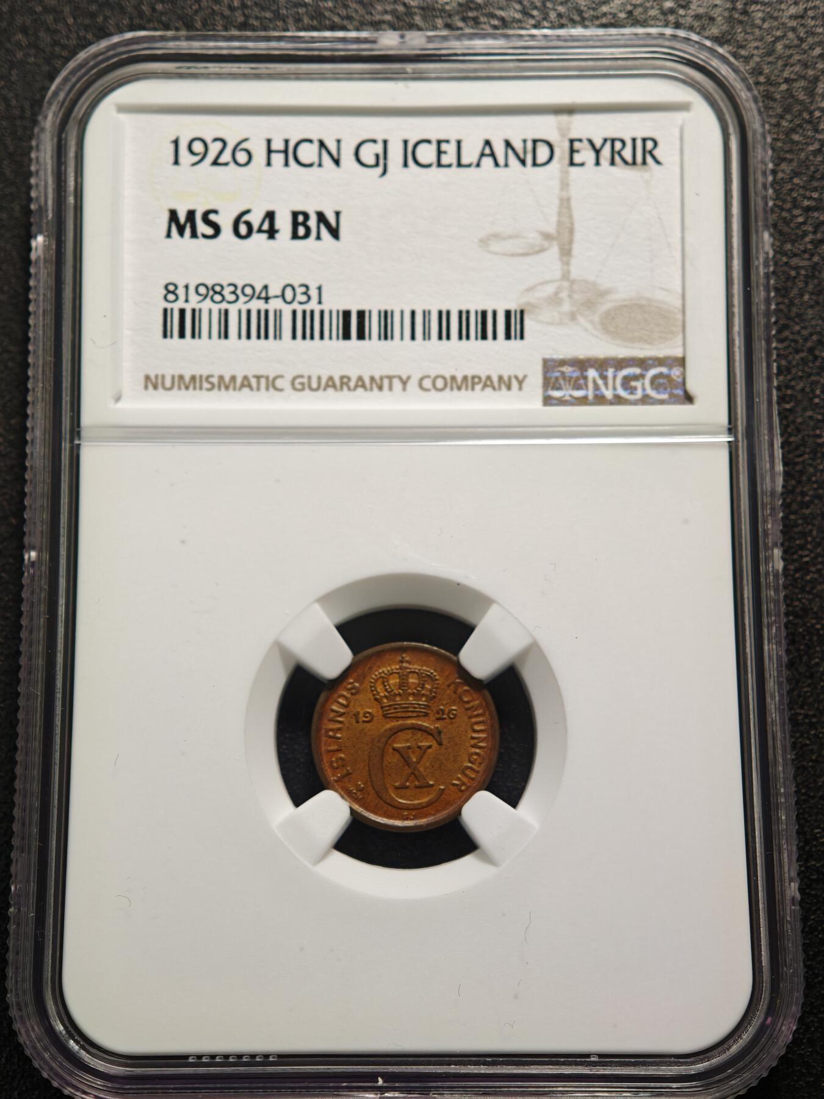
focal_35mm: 60
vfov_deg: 32.2
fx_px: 1904
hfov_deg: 24.4
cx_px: 412
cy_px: 550
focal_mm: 9
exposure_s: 1/103
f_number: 2
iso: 640
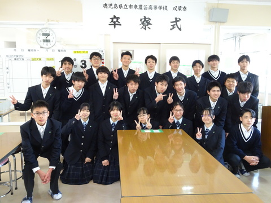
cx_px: 136
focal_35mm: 31
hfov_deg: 58.4
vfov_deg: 45.4
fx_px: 243
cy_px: 102
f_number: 4
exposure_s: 1/40
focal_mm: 5.26
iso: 800
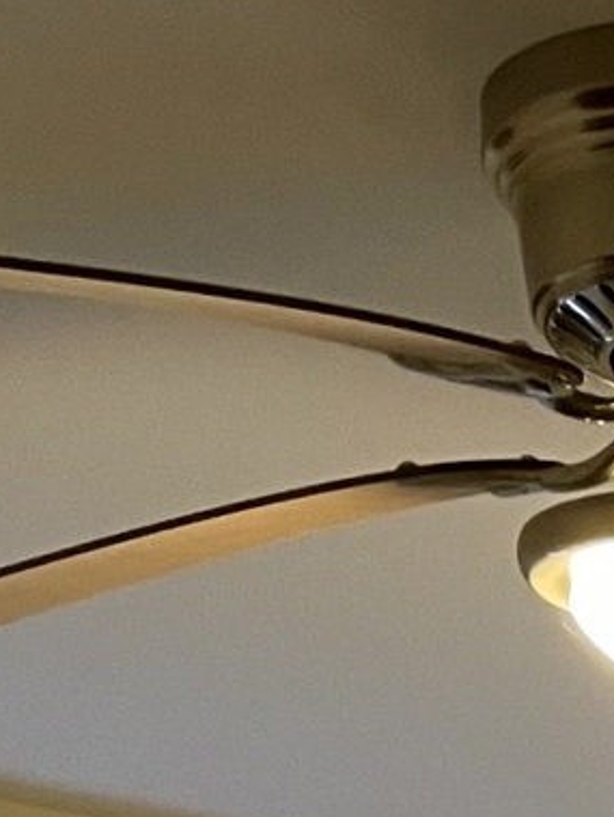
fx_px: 3730
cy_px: 2462
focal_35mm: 158
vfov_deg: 9.6
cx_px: 1182
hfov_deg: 8.9
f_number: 1.6
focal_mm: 4.2
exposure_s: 1/60
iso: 200
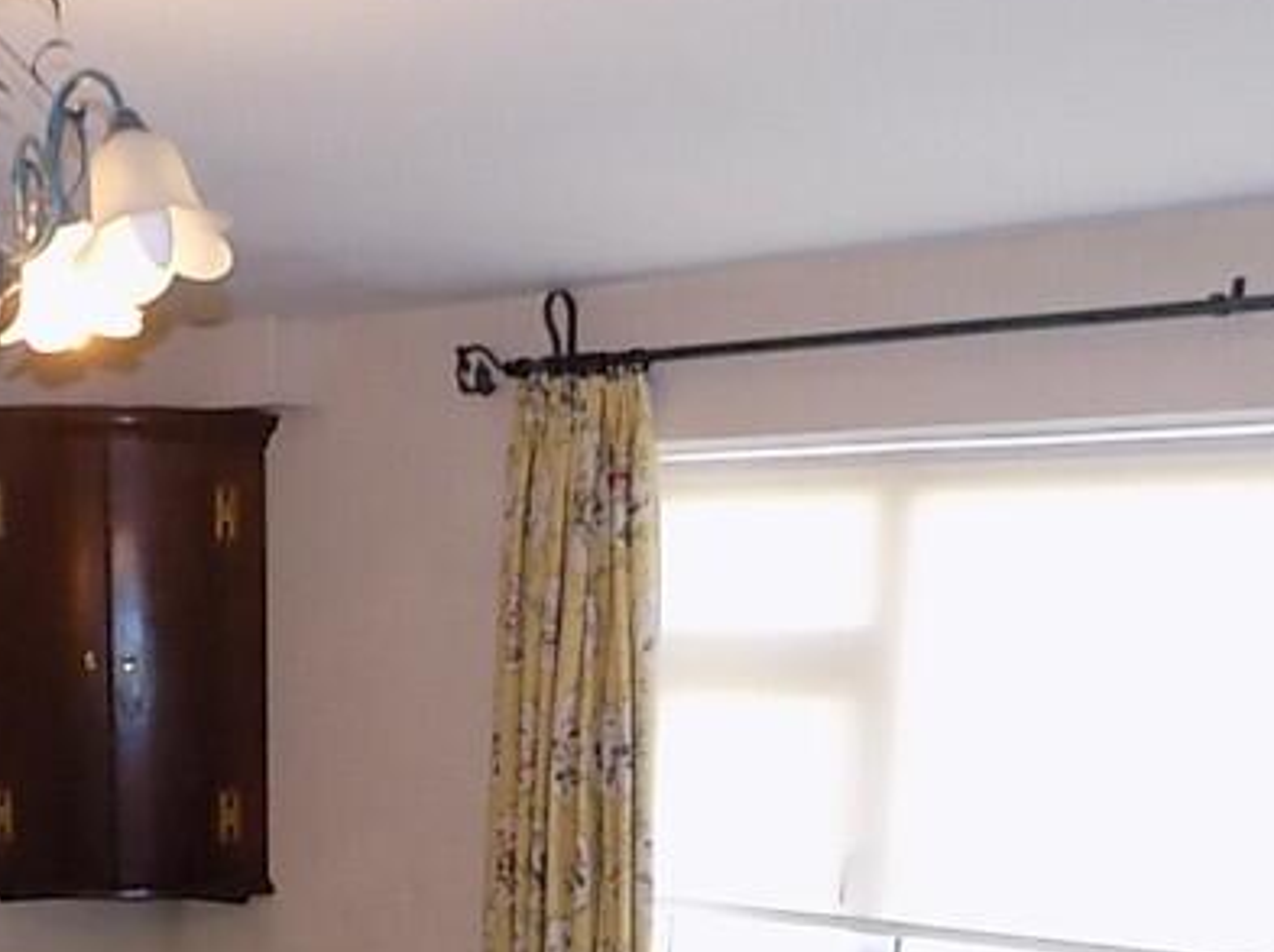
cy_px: 1195
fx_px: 2206
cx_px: 519
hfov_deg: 32.1
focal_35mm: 60
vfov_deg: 22.2
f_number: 3.1
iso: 250
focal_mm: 4
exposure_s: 1/30
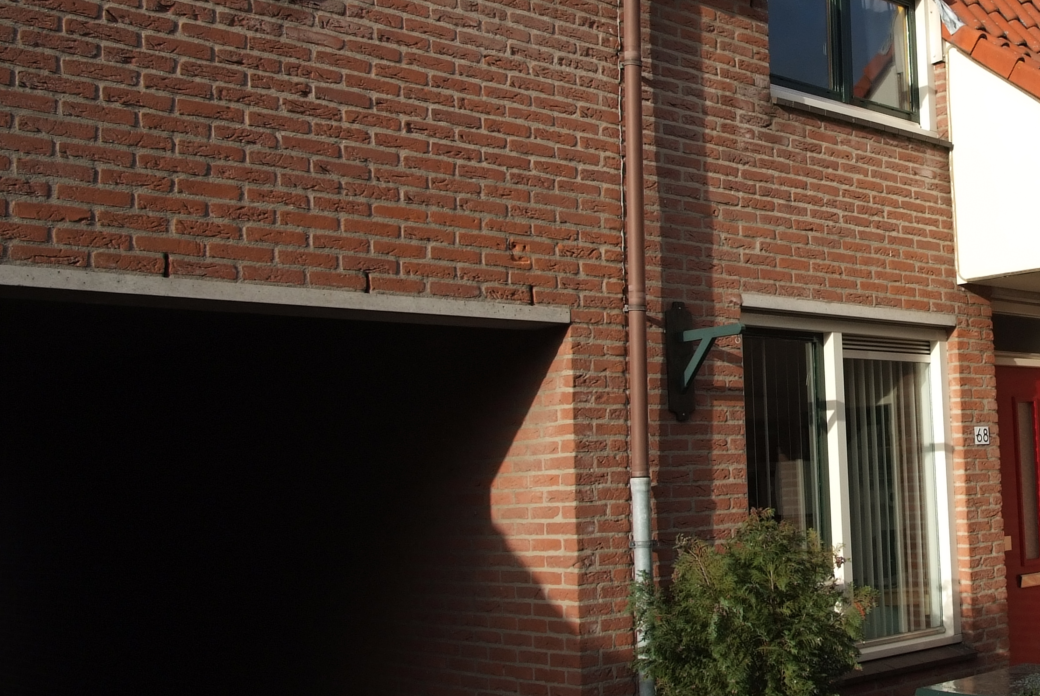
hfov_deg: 41.9
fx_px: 1244
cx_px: 926
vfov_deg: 31.3
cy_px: 321
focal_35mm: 43
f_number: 7.1
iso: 320
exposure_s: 1/800
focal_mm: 16
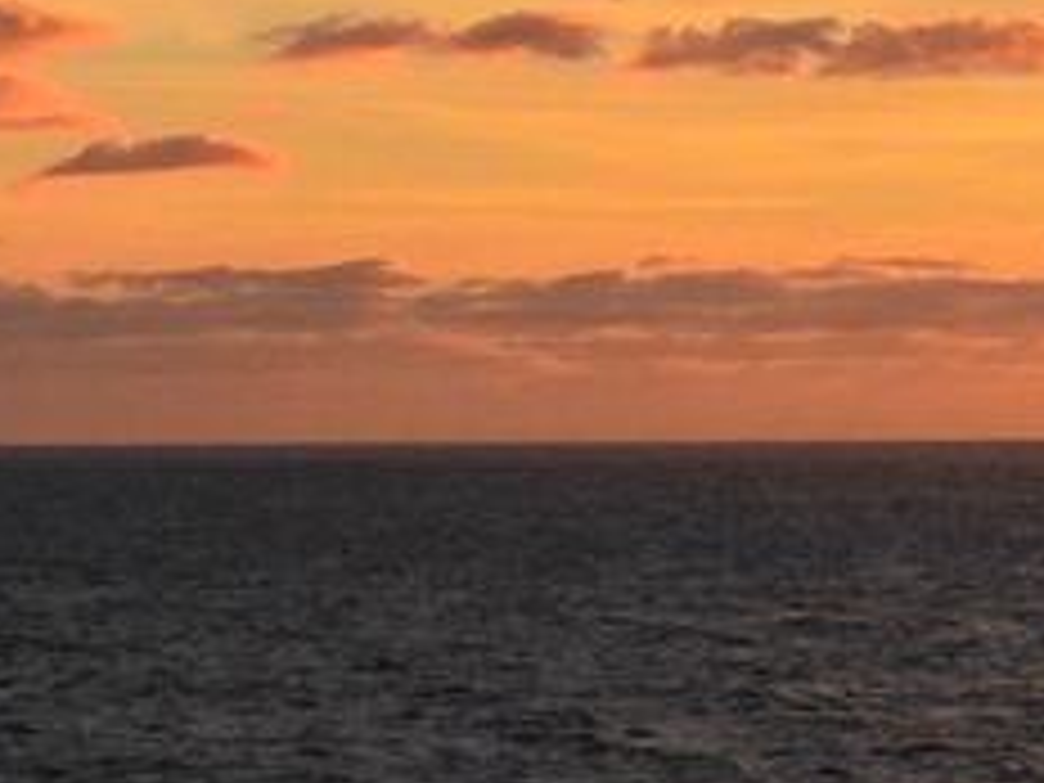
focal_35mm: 182
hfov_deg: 10.7
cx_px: -54
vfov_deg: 7.6
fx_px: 5489
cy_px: -1107
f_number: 3.2
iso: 100
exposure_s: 1/1000
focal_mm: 5.9
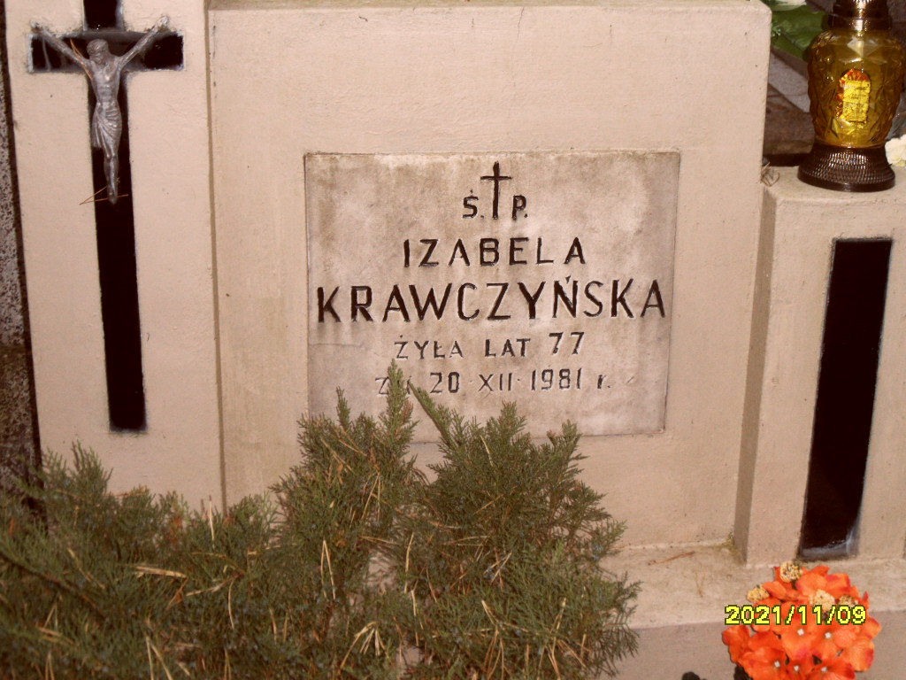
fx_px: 1570
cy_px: 340
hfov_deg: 32.2
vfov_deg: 24.4
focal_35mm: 60
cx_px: 453
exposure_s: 1/45
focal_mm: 10.3
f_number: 4
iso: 200
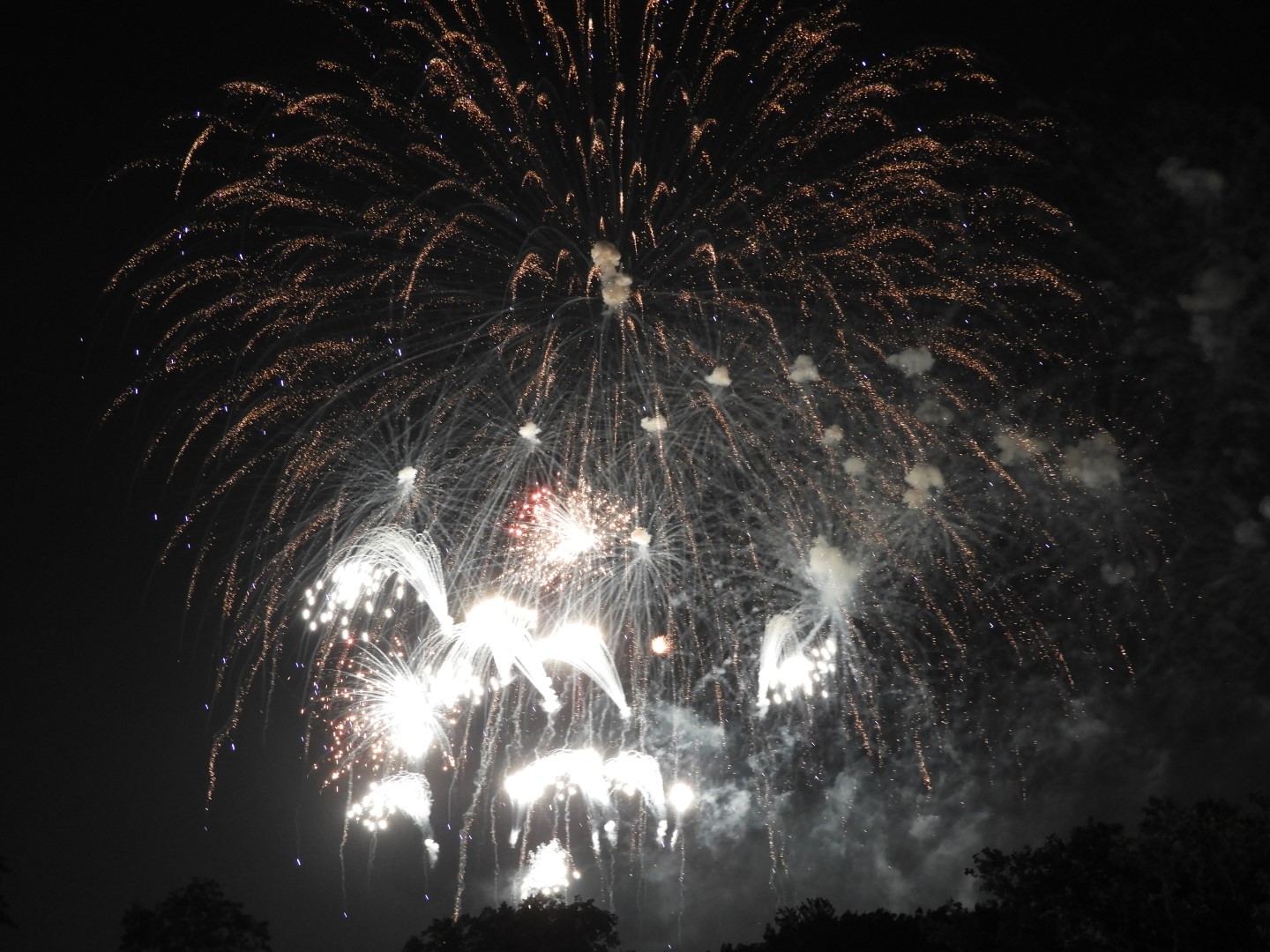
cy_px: 476
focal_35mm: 70
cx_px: 635
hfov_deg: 27.8
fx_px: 2568
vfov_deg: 21.0
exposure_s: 1/10
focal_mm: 12.5
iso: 400
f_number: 4.5
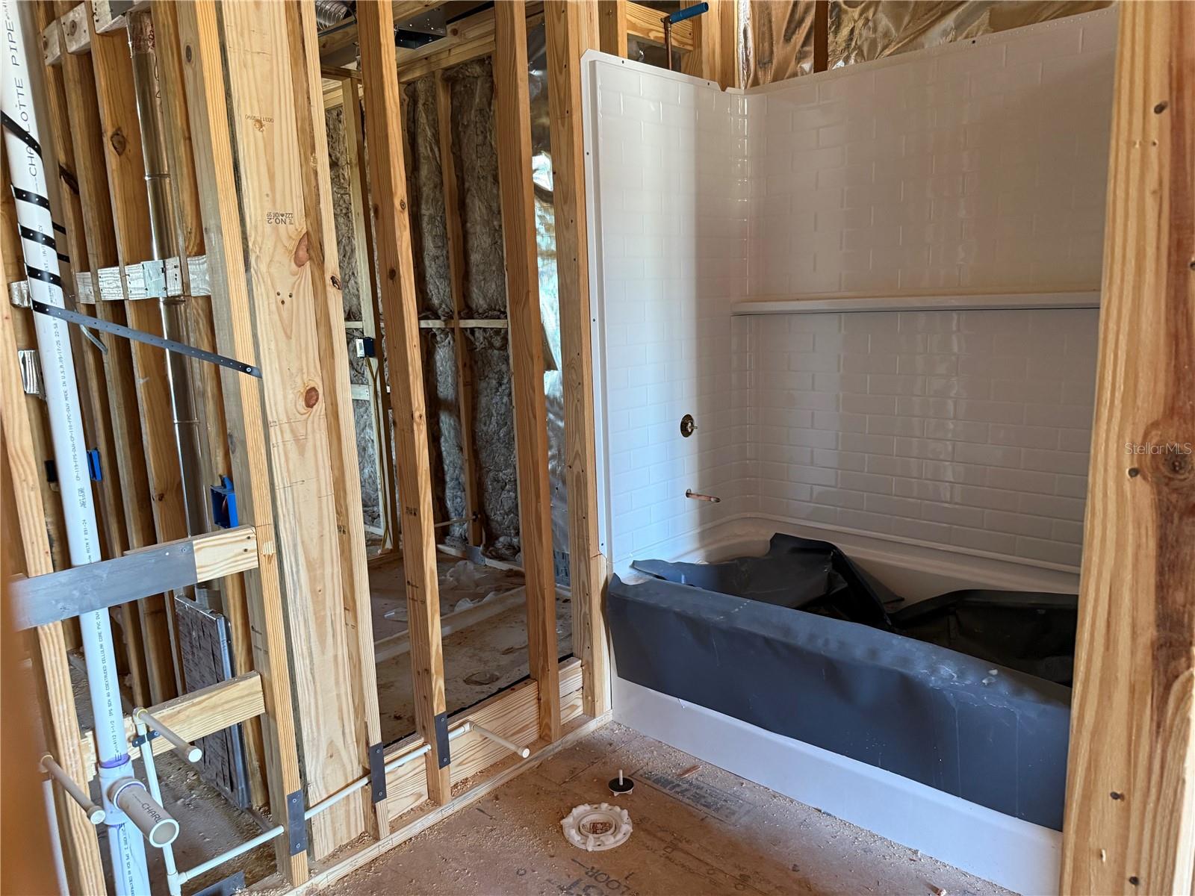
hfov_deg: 71.6
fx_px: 829
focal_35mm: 24
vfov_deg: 56.8
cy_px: 448
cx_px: 598
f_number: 1.78
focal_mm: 6.76
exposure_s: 1/60
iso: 400
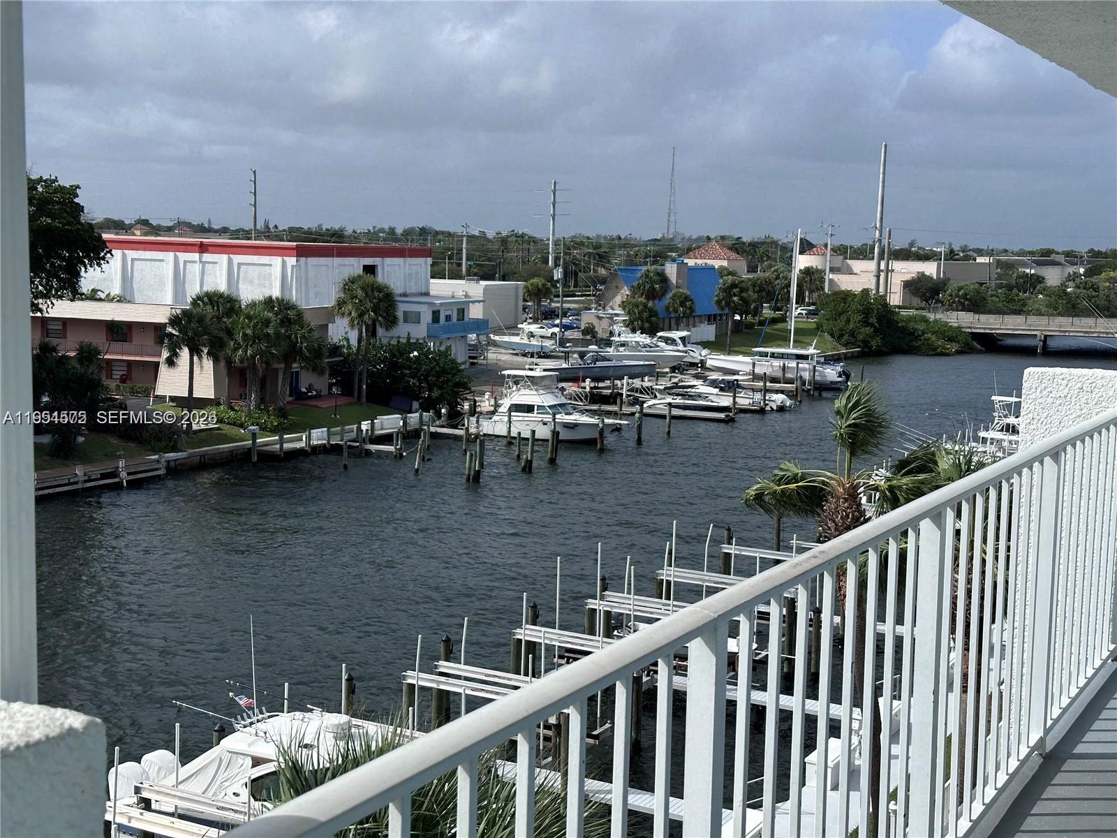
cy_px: 419
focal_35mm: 48
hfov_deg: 39.7
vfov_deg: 30.3
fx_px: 1549
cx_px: 558
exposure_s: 1/6623
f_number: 1.78
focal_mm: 6.86
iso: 64
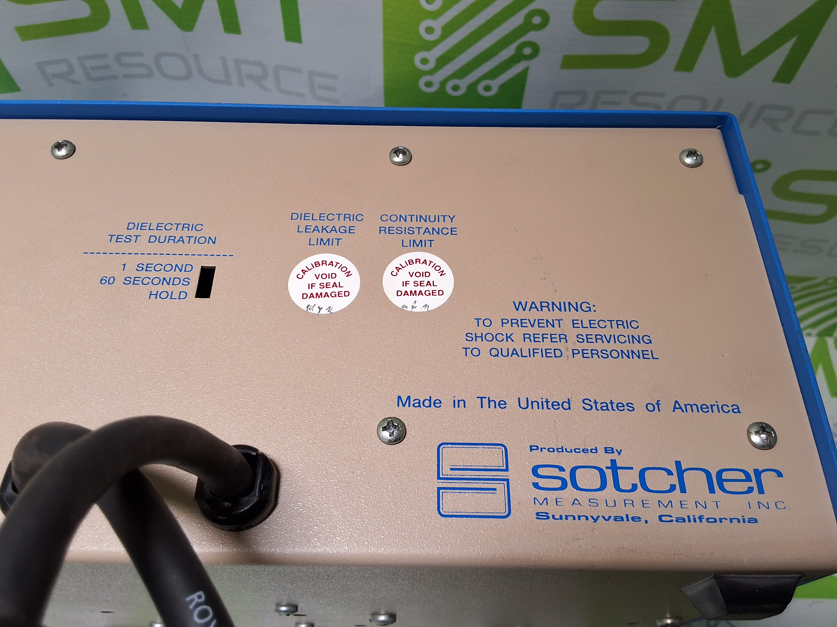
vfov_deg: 49.7
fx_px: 677
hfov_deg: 63.4
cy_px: 314
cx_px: 418
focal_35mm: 28
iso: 64
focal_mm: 2.91
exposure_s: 1/120
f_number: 1.9
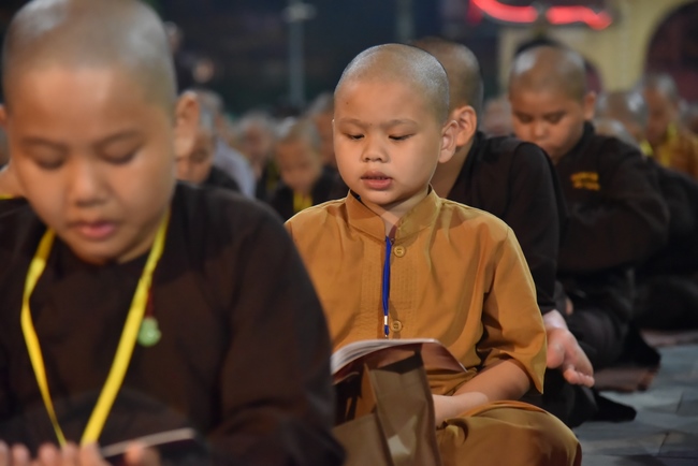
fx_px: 2328
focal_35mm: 120
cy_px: 233
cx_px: 349
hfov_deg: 17.1
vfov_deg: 11.4
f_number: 4.5
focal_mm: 120
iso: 5000
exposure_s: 1/125
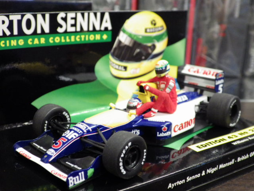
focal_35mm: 50
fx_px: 367
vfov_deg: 29.1
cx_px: 127
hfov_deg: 38.2
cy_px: 96
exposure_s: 1/25
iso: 800
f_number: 3.8
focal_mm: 9
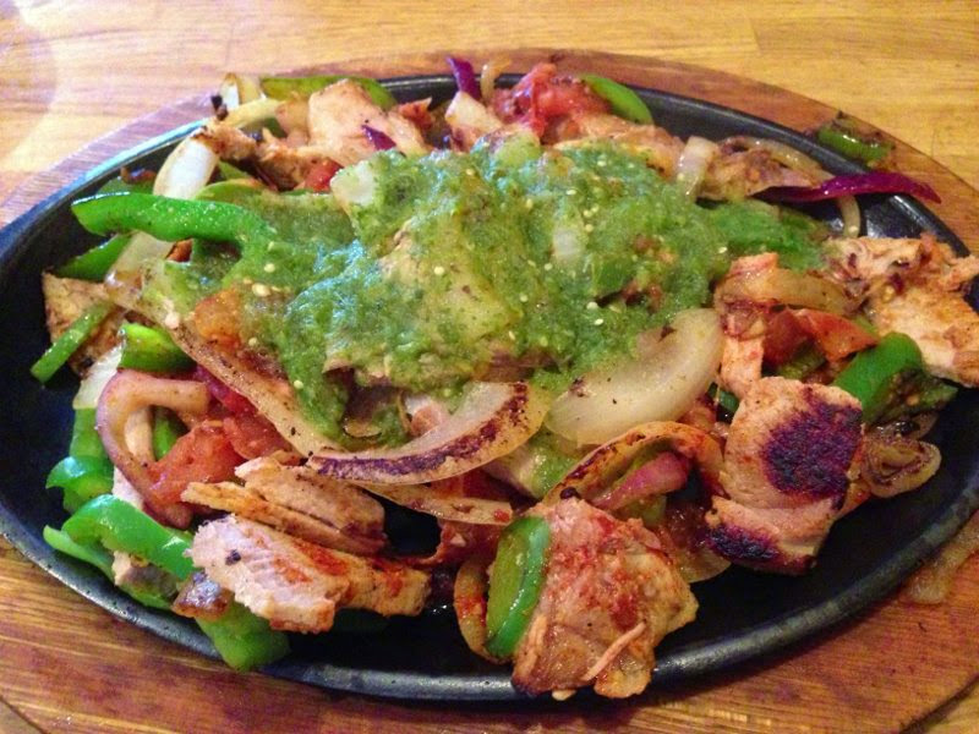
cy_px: 367
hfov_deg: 55.4
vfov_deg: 42.9
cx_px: 490
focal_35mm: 33
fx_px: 933
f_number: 2.4
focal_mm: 4.13
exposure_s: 1/15
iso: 800
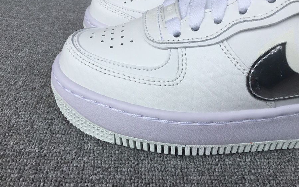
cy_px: 76
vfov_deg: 38.2
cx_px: 150
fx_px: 269
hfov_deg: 58.1
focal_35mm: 33
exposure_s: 1/390
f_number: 2.4
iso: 25
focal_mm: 3.3
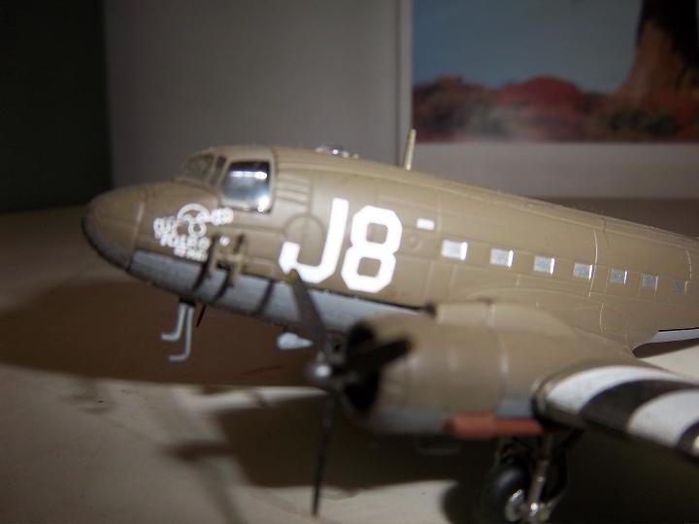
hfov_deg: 63.4
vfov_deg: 49.7
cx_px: 350
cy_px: 262
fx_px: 565
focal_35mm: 28
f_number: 3.5
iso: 64
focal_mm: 5.1
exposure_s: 1/30
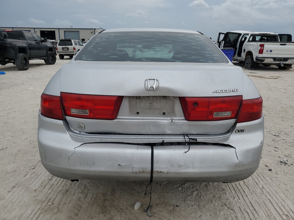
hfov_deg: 67.3
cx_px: 147
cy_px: 110
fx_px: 221
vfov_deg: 53.1
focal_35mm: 26
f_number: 1.5
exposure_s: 1/5000
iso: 50
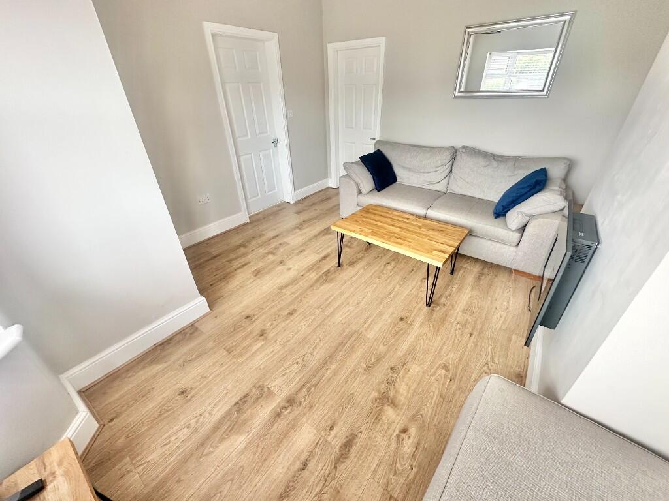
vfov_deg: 85.7
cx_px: 334
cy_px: 250
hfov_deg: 102.1
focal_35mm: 14
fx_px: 271
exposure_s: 1/99
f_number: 2.2
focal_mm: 2.22
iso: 160
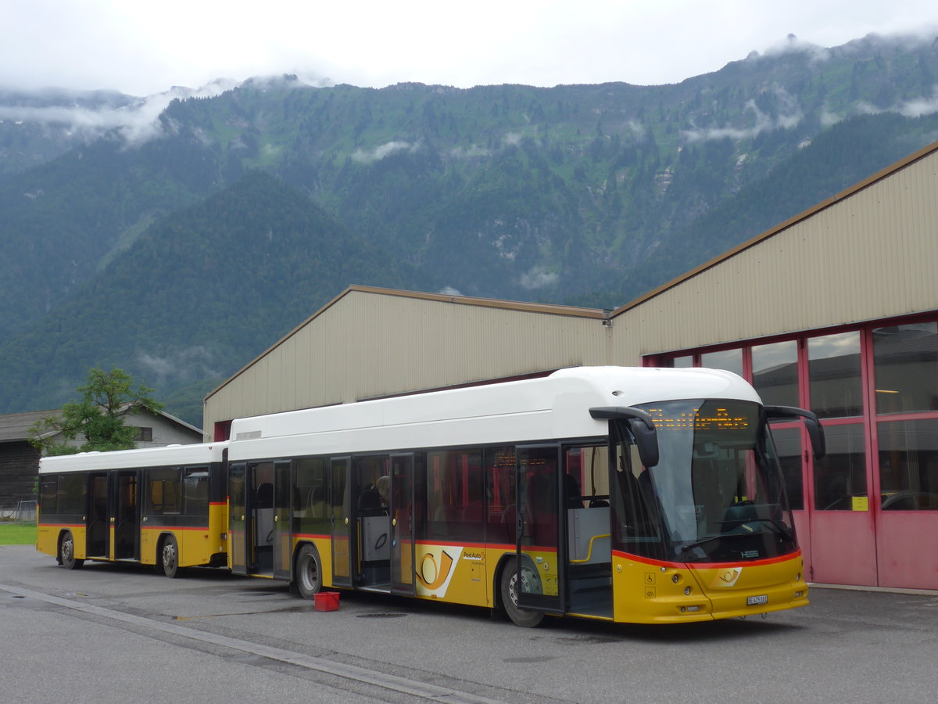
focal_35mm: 46
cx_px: 469
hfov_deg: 41.2
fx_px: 1246
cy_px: 352
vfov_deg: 31.5
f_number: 3
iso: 80
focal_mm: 9.5
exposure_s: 1/400
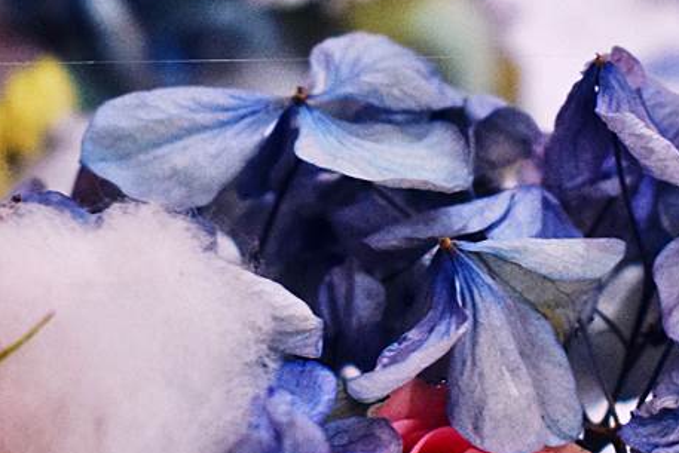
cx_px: 474
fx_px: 3070
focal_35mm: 163
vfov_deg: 8.4
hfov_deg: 12.6
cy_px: 293
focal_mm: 31
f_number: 4.2
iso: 1800
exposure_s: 1/60
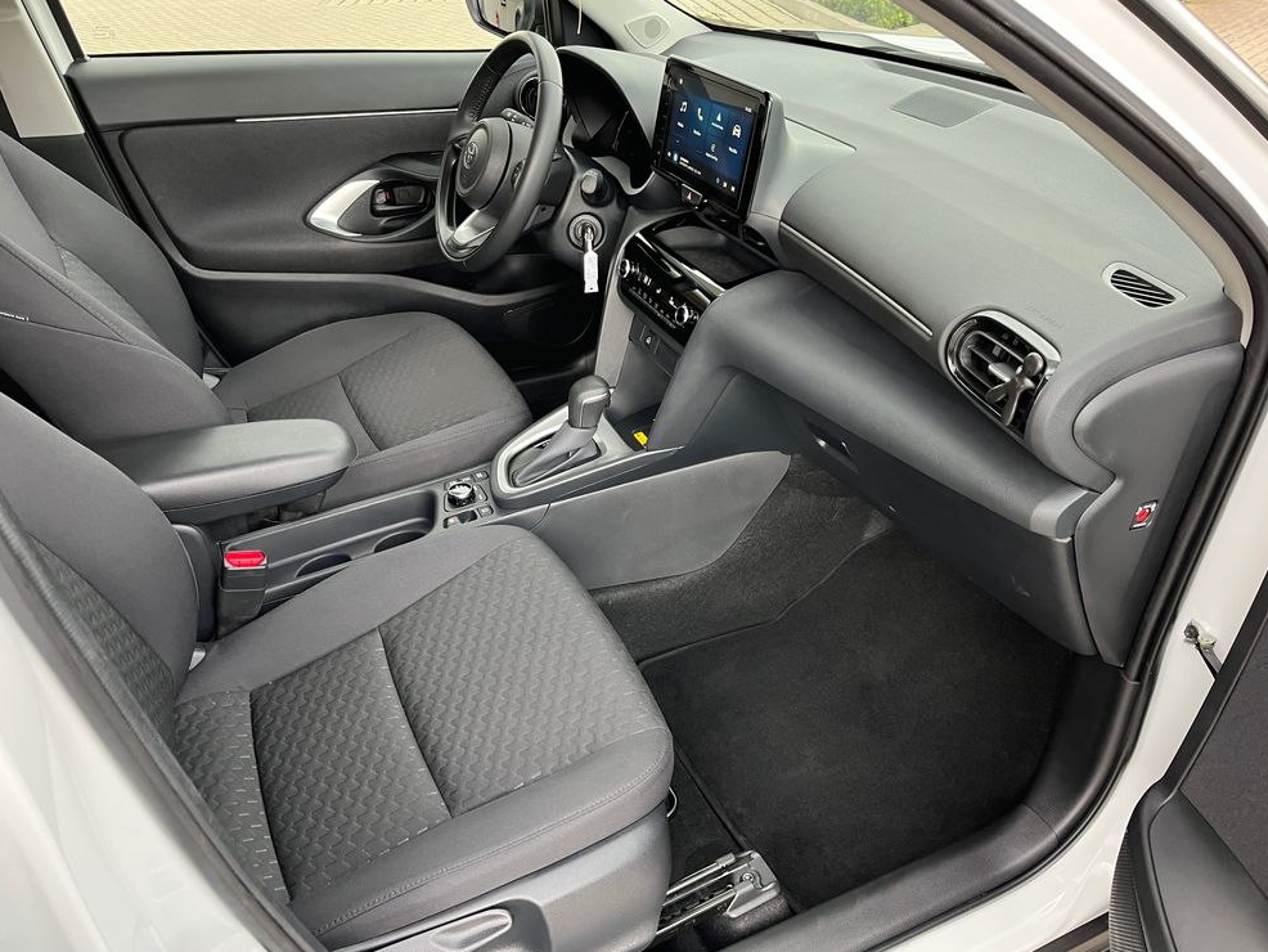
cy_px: 466
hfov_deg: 65.3
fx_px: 989
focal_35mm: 27
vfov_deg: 51.4
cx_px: 644
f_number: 1.6
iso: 125
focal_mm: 5.1
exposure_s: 1/98
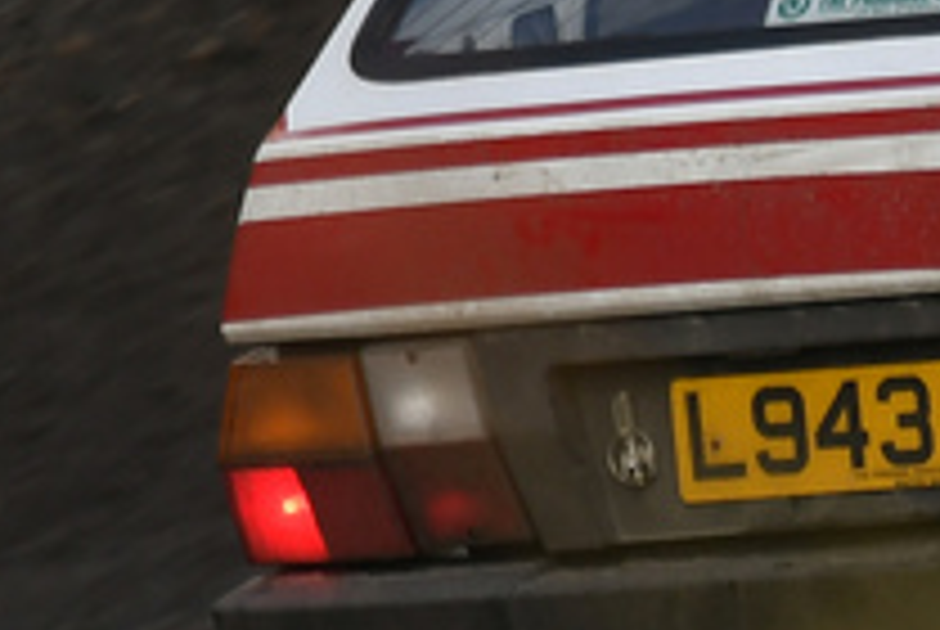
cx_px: 2024
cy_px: 155
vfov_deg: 0.6
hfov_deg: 0.9
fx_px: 57577
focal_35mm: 2202
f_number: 4
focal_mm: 300
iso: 100
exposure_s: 1/400
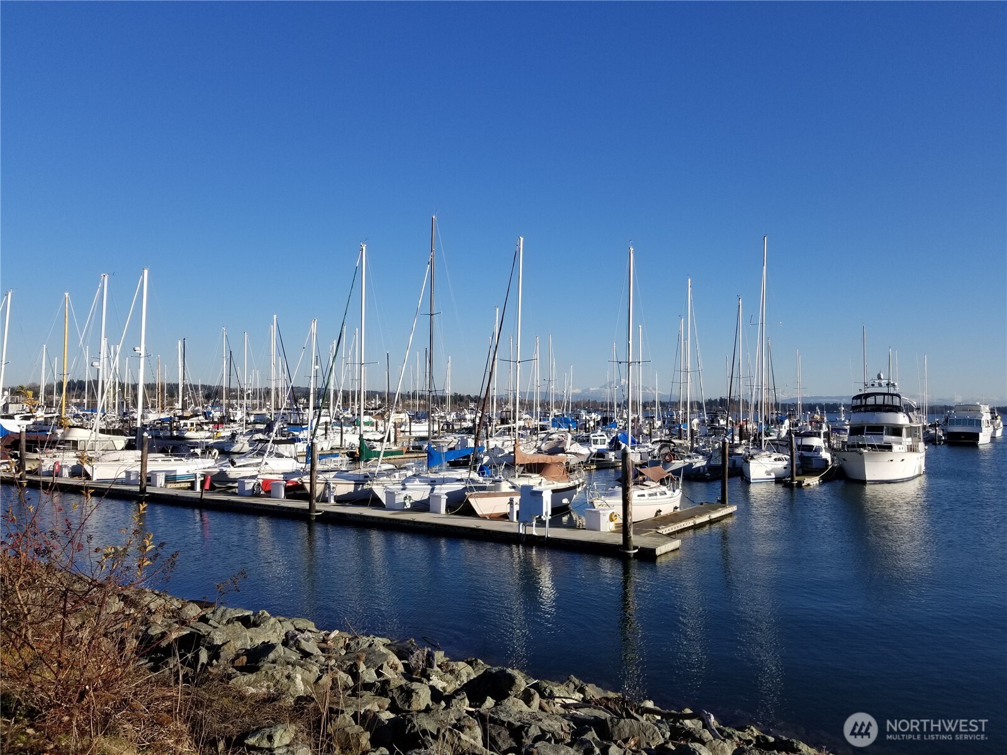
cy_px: 378
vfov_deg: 53.1
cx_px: 504
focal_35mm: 26
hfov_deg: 67.3
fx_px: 756
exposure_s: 1/3012
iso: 50
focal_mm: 4.3
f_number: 1.7
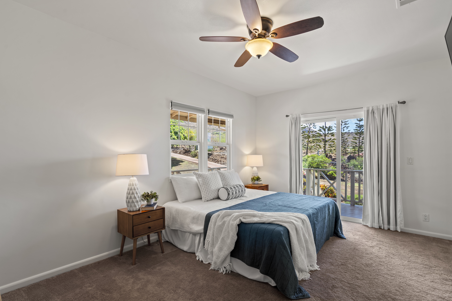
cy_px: 156
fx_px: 213
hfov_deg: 93.3
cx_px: 225
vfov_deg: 70.4
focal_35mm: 17
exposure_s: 1/3
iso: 100
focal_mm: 16
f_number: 8
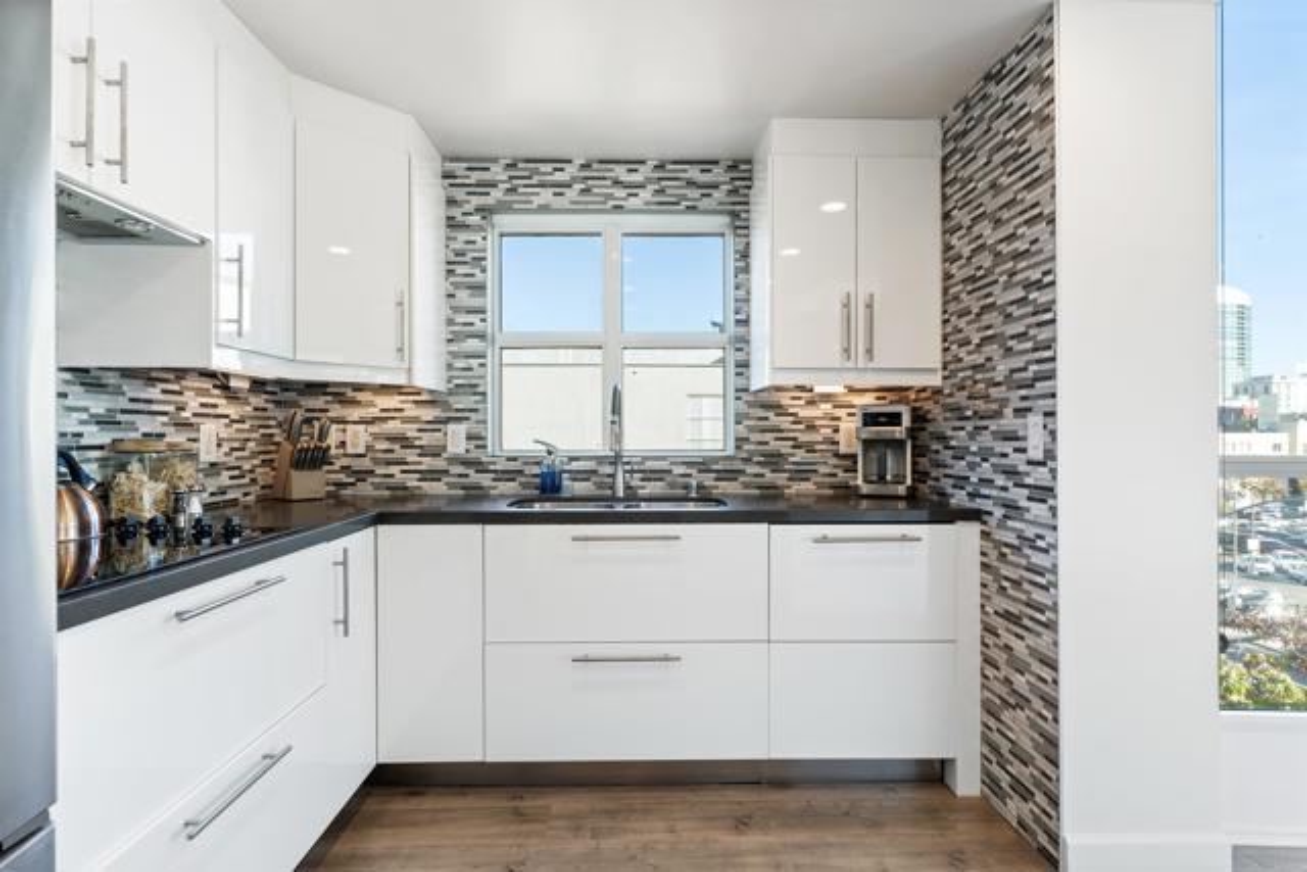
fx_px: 654
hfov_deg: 90.0
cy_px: 436
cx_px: 654
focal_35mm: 18
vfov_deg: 67.4
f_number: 8
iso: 125
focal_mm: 12
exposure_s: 1/4
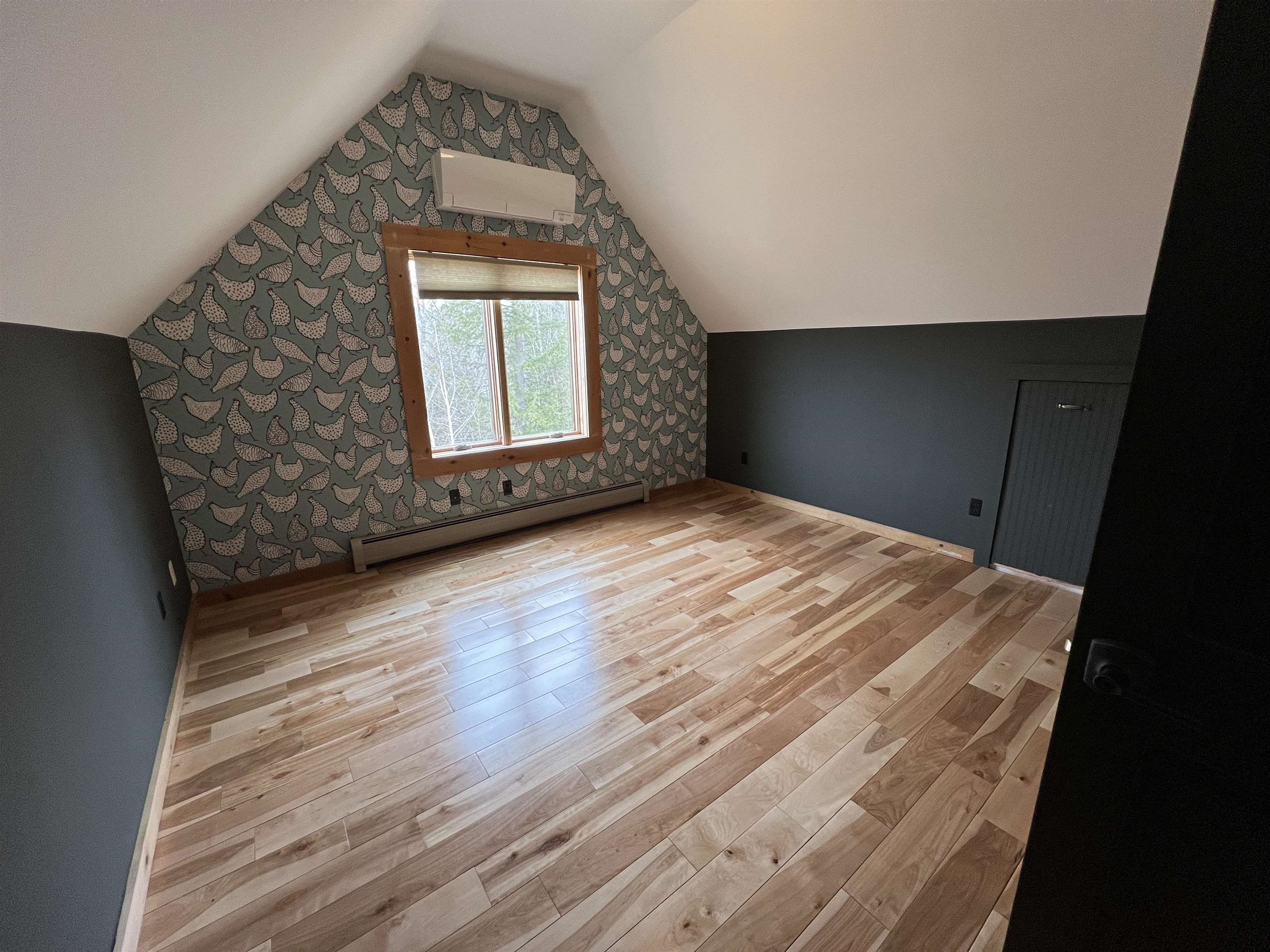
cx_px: 635
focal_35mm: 13
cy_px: 476
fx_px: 477
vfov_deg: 89.9
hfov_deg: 106.2
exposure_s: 1/120
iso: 160
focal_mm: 1.57
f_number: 1.8
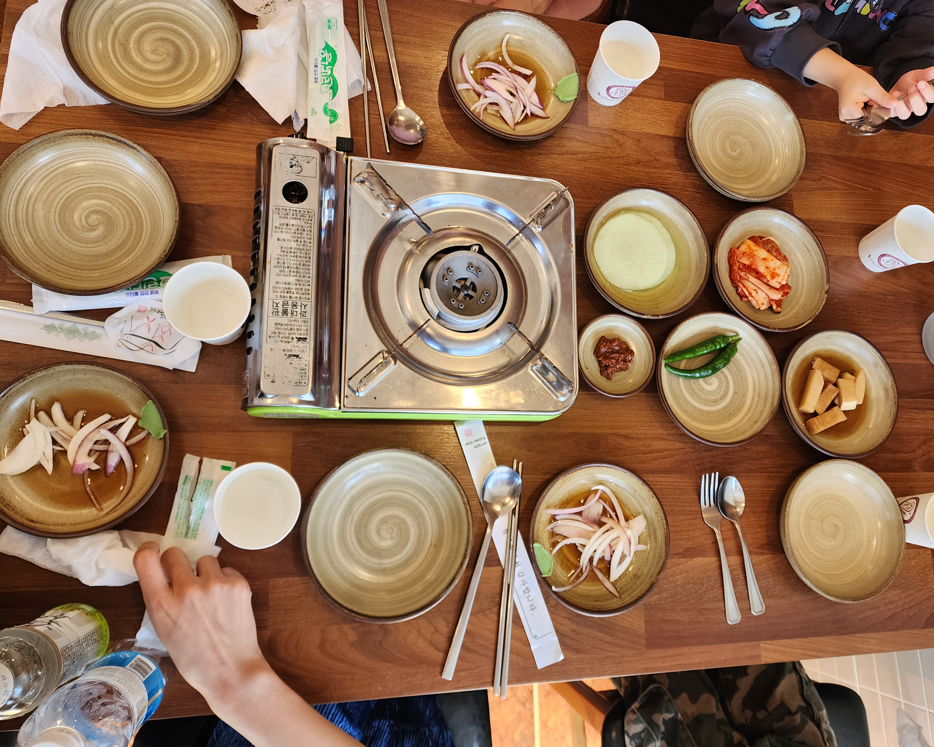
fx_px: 663
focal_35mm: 24
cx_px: 494
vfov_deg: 58.8
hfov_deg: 70.2
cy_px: 374
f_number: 1.8
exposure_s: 1/180
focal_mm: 6.4
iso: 100
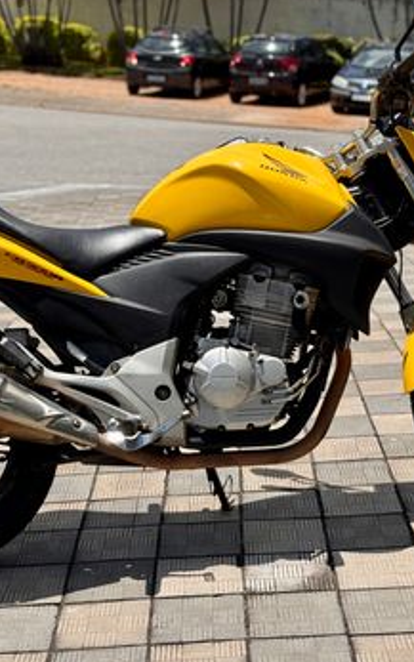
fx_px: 1245
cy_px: 328
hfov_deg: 18.9
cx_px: 189
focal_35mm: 69
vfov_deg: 29.8
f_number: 1.78
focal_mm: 6.76
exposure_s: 1/5376
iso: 64
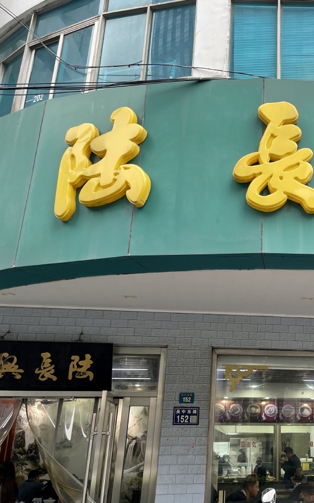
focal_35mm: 37
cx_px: 290
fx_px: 506
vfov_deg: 52.7
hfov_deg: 32.5
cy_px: 252
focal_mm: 5.1
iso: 80
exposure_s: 1/121
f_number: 1.6
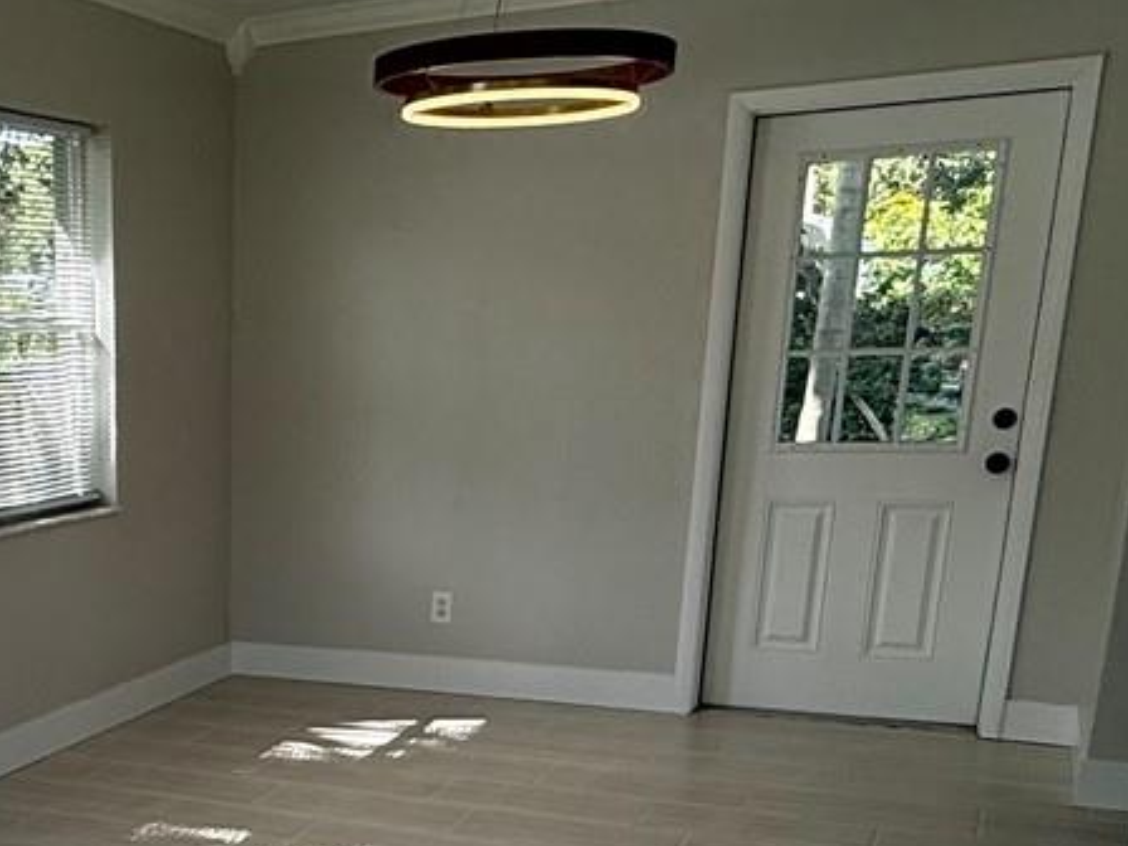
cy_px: 843
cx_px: 50
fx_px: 1629
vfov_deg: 27.5
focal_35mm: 50
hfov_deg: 35.3
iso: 64
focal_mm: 2.22
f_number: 2.2
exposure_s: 1/303
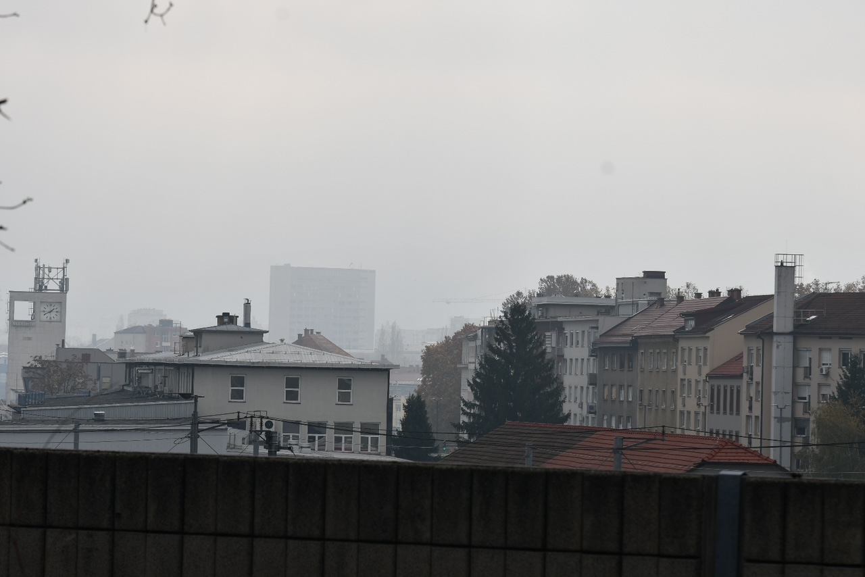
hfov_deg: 12.2
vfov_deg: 8.2
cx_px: 432
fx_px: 4037
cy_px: 288
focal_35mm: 168
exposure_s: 1/500
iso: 160
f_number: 8
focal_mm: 112
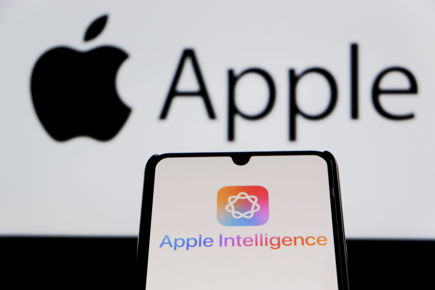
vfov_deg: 18.2
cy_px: 145
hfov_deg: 27.0
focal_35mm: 75
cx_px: 218
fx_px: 906
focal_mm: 50
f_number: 5.6
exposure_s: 1/125
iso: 800
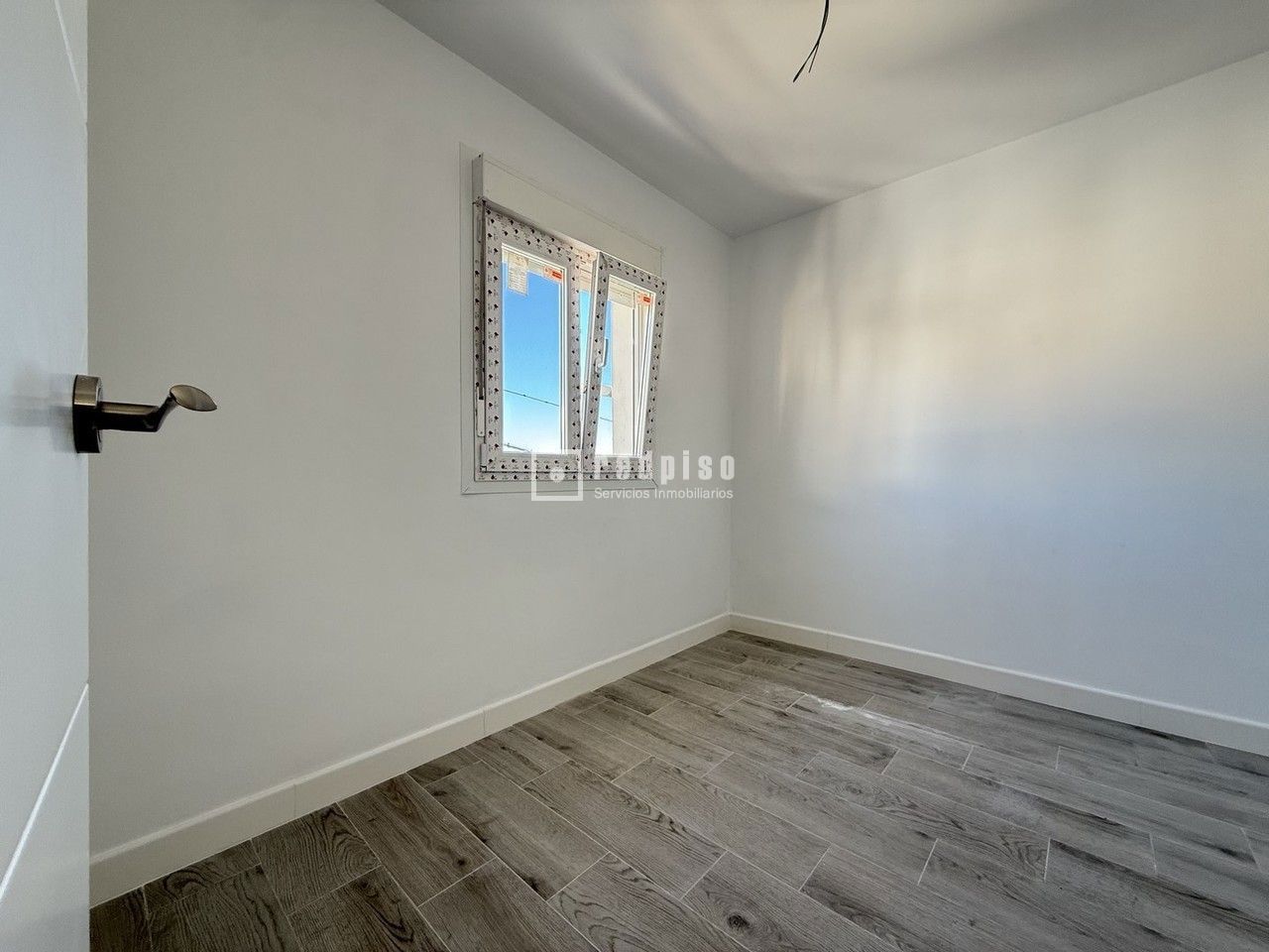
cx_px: 634
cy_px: 476
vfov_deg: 85.7
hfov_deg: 102.1
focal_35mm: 14
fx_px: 513
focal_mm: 2.22
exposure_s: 1/99
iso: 125
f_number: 2.2
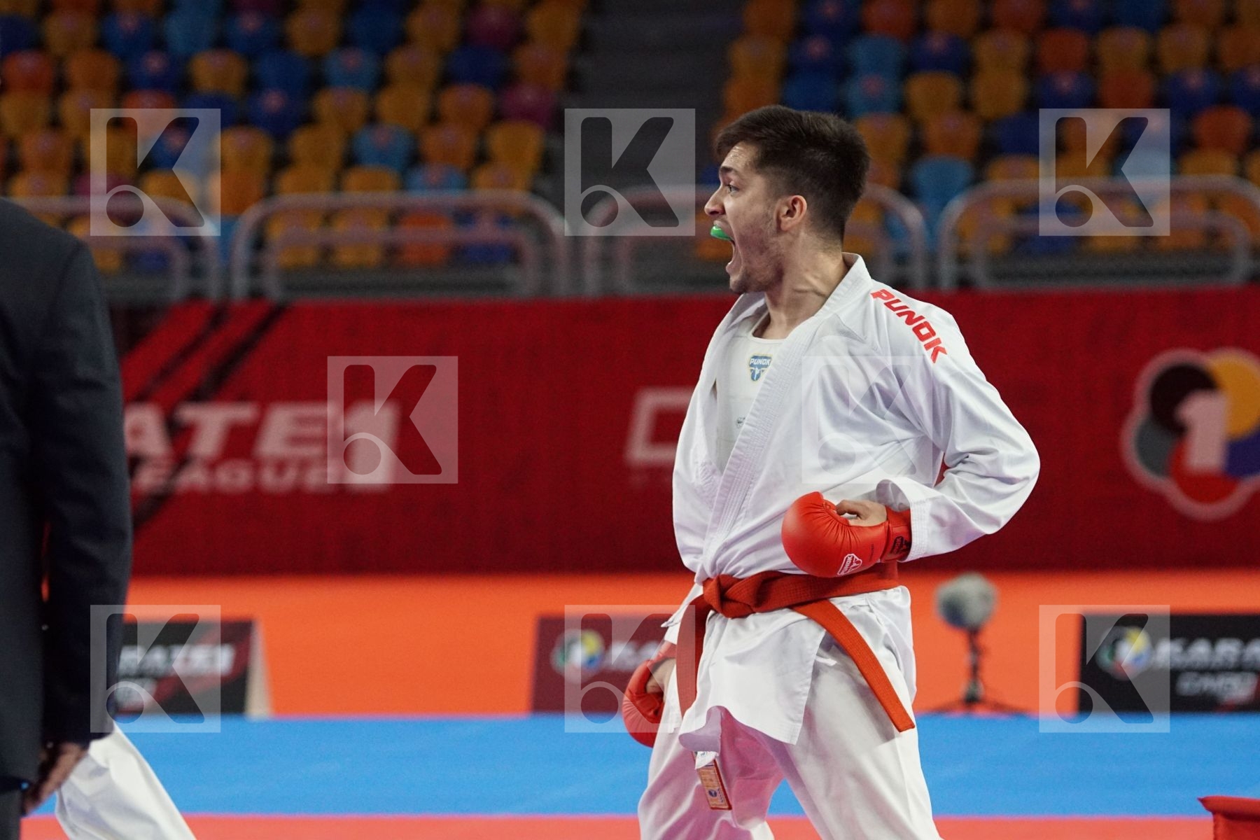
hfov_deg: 12.5
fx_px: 5775
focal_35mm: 165
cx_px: 630
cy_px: 420
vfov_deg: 8.3
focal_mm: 110
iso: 3200
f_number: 2.8
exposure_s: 1/2000
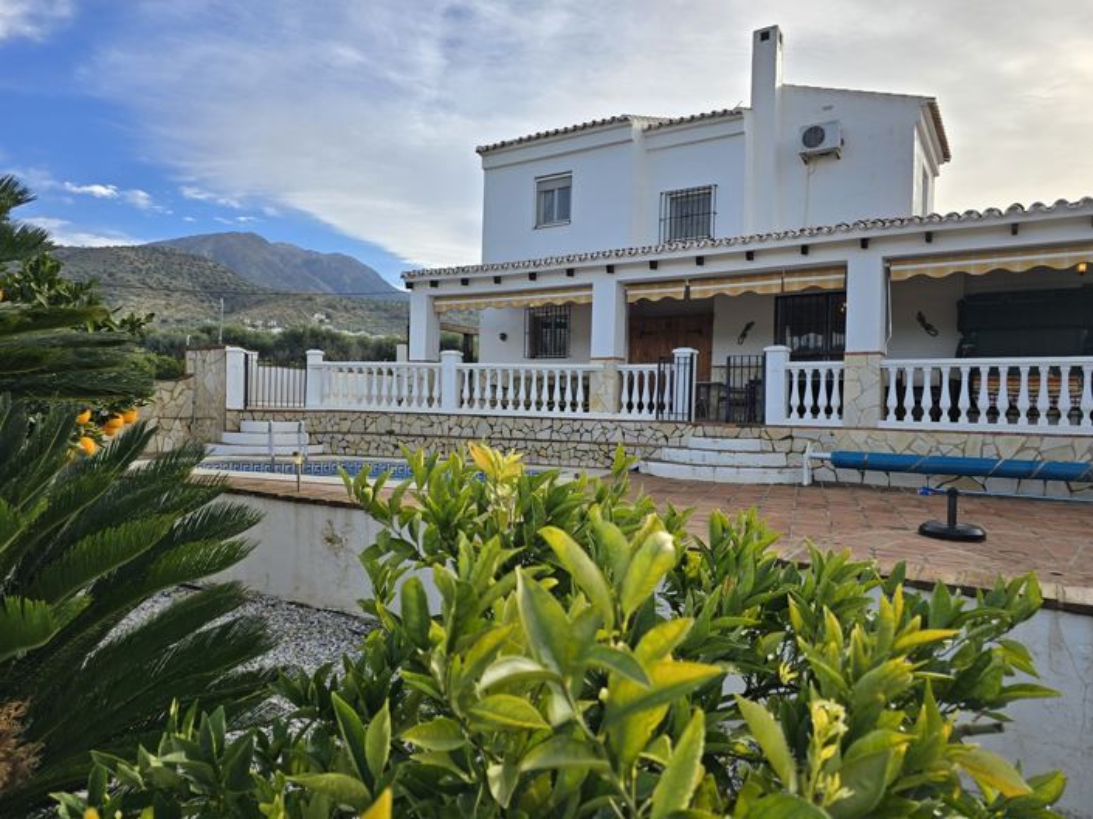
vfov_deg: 58.8
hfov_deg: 74.0
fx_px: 726
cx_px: 546
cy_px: 410
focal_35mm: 23
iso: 12
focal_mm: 6.3
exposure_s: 1/919
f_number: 1.7
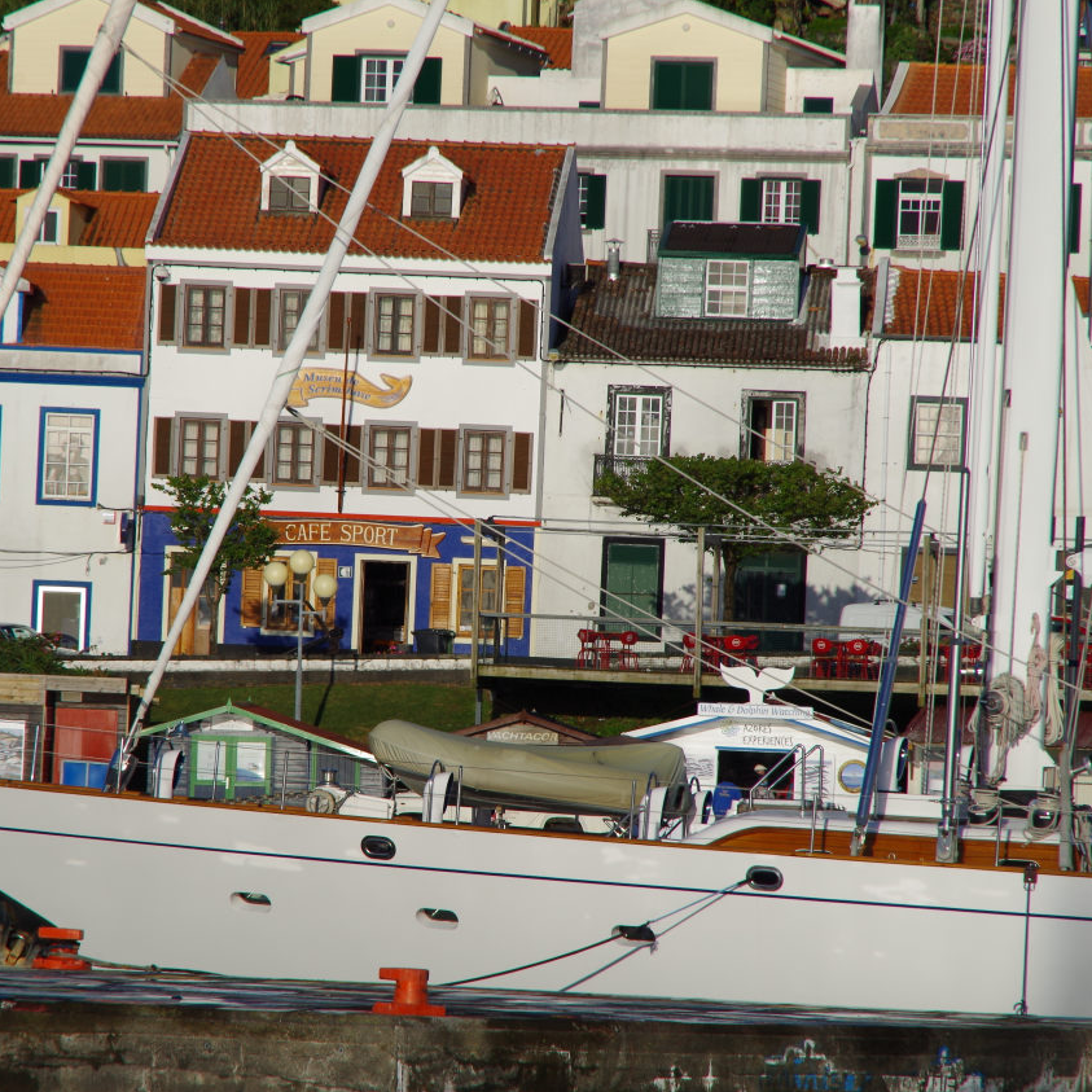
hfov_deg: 6.7
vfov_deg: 6.7
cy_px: 545
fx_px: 9279
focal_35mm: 260
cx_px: 453
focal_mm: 135
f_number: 11
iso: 100
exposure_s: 1/320
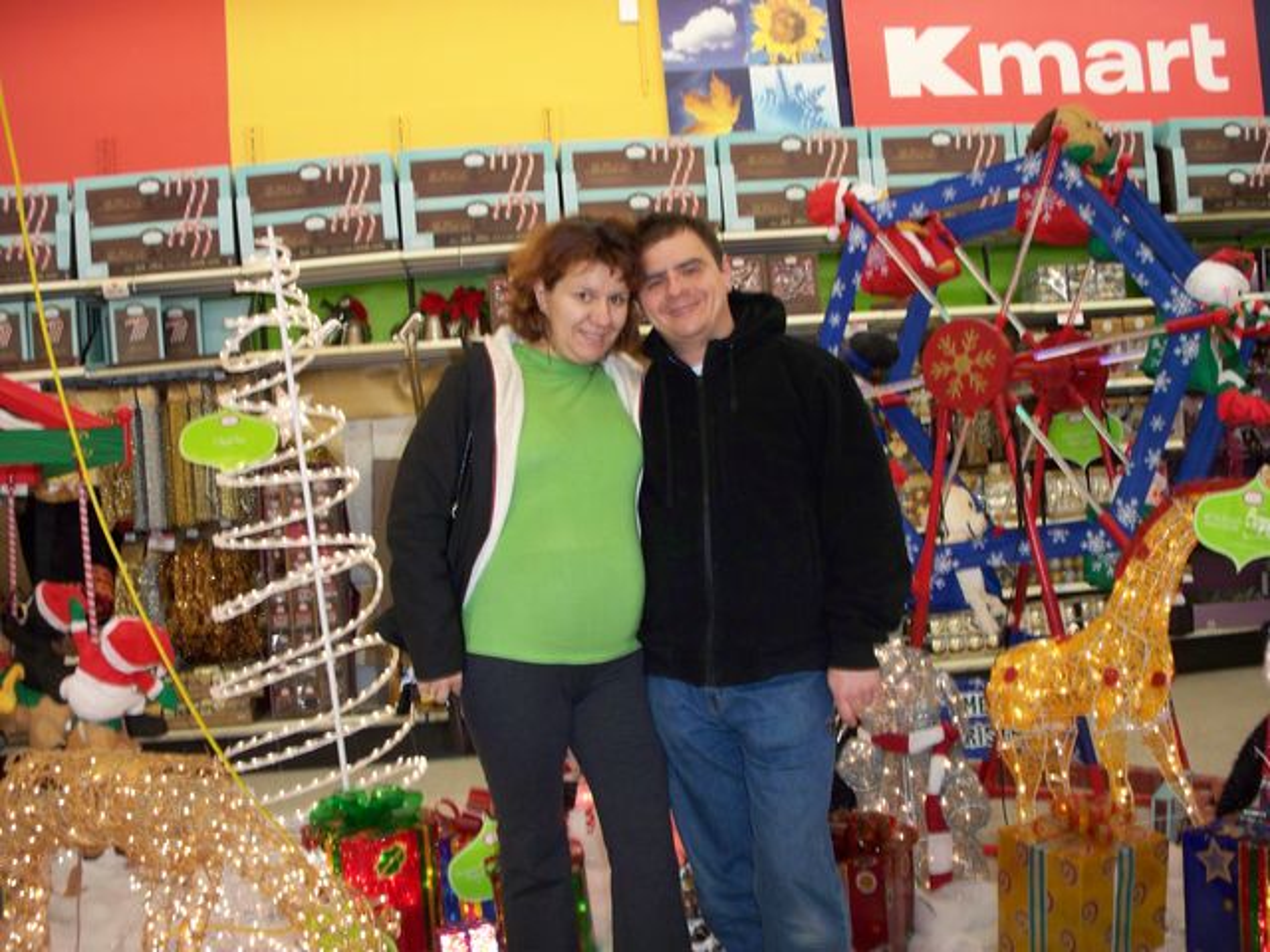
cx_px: 635
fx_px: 1357
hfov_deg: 50.1
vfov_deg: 38.7
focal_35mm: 37
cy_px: 476
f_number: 3.4
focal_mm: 7.9
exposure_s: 1/50
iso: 200
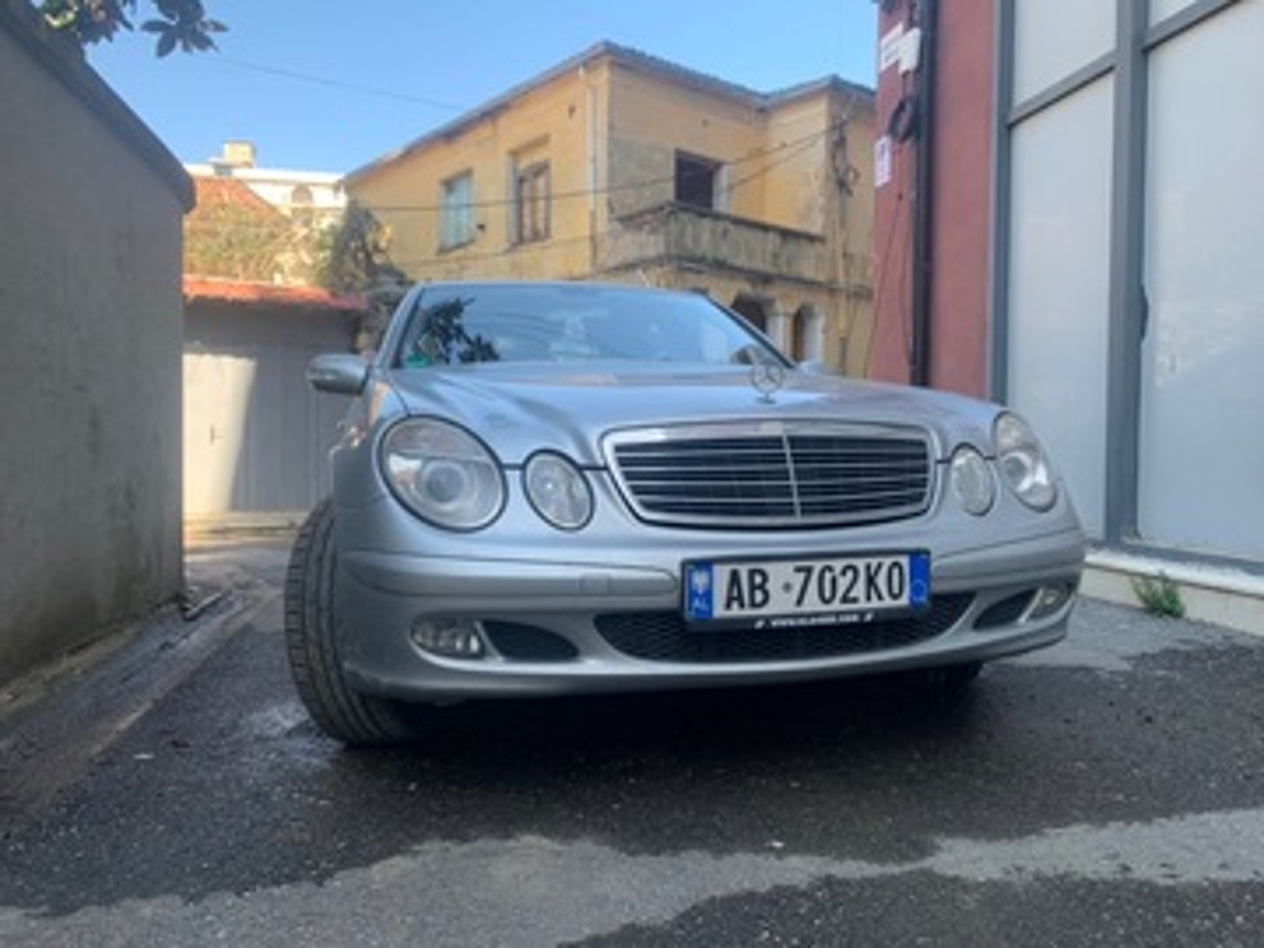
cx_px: 632
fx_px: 949
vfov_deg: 53.1
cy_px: 474
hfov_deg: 67.3
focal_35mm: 26
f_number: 1.8
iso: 25
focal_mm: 4.25
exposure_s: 1/250
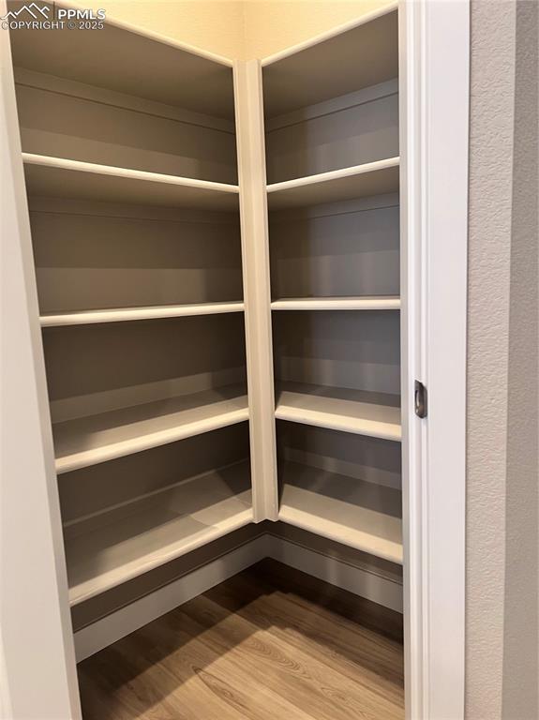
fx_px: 540
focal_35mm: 26
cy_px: 360
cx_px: 270
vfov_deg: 67.3
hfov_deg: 53.0
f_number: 1.5
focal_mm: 5.7
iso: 125
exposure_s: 1/60
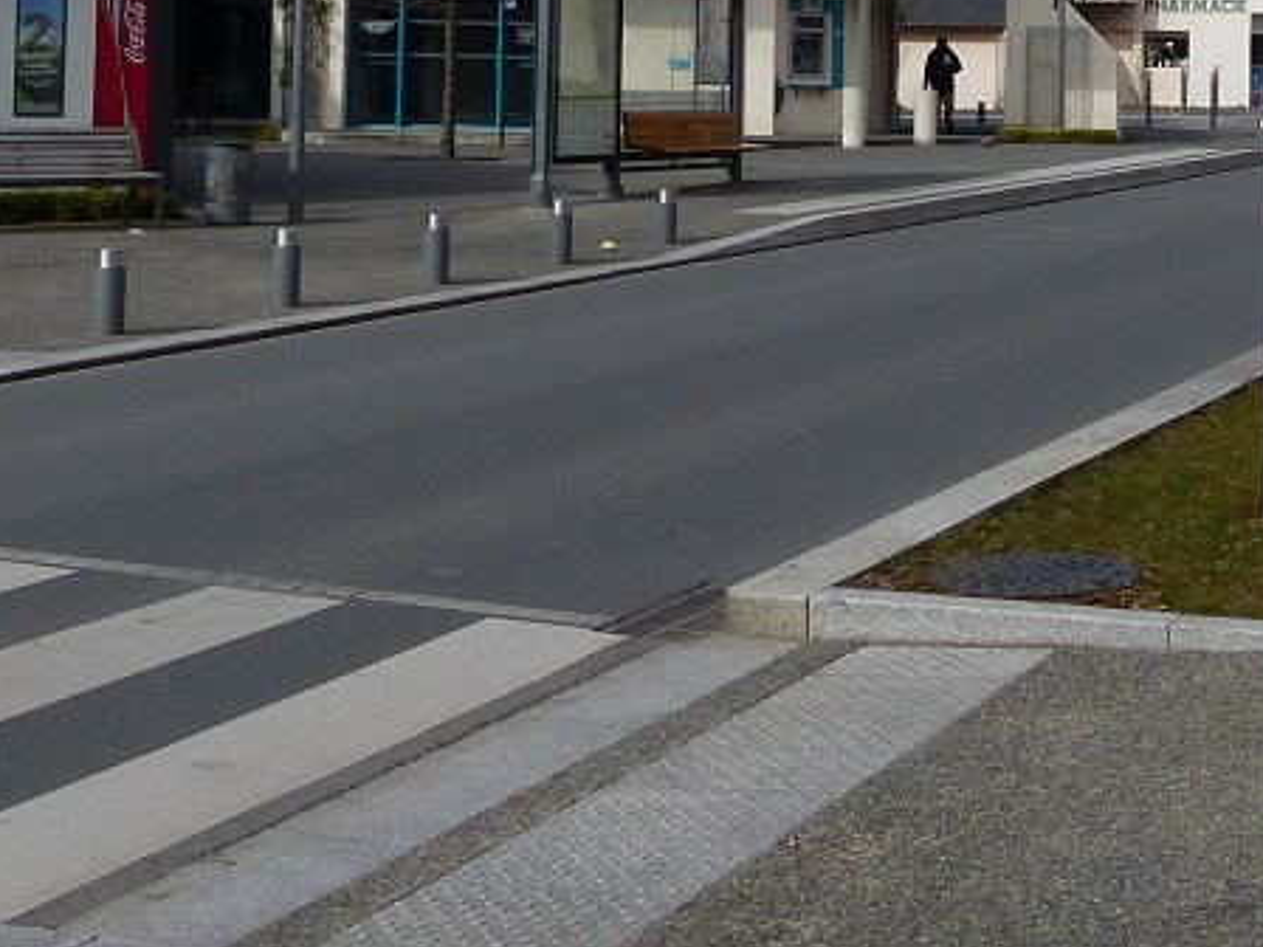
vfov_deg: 21.1
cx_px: 1139
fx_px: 2445
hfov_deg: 27.9
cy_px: -17
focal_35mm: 67
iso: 100
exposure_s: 1/1300
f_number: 4
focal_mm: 4.5
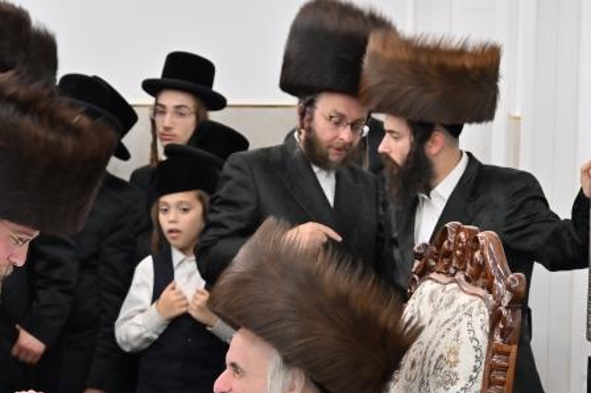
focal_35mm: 135
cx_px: 169
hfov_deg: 15.2
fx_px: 2215
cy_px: 345
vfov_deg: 10.1
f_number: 4
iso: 1000
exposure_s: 1/320
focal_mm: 59
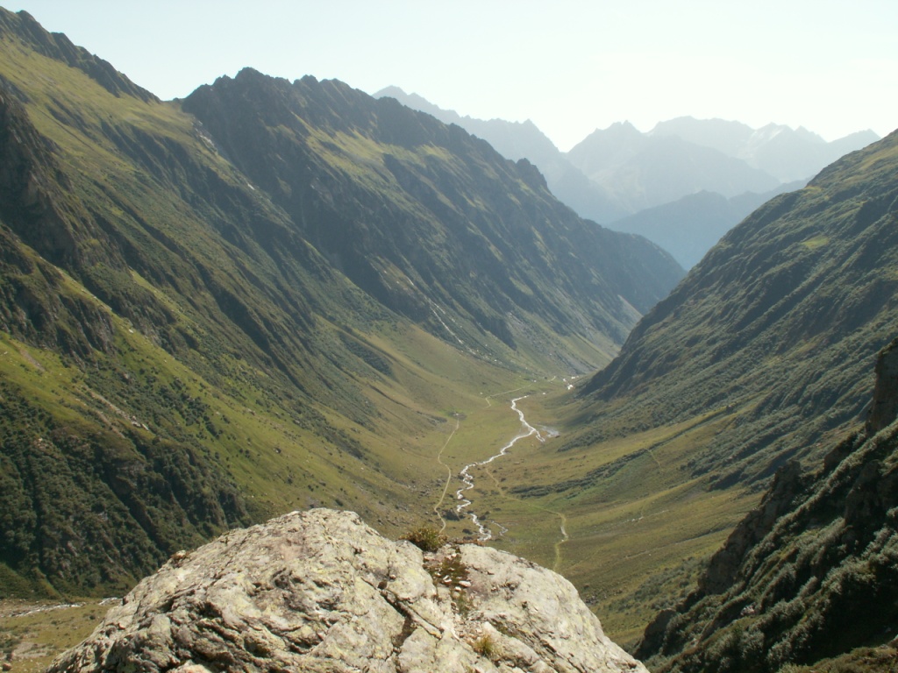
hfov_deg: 52.6
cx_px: 449
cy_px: 336
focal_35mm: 35
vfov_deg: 40.7
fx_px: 908
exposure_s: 1/200
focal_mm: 5.86
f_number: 6.3
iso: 50
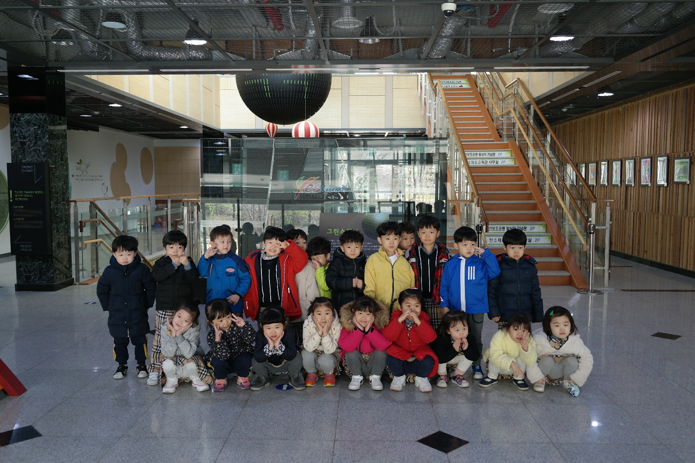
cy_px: 232
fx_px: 579
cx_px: 348
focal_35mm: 30
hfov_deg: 61.9
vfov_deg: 43.6
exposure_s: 1/40
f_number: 3.5
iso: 400
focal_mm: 20
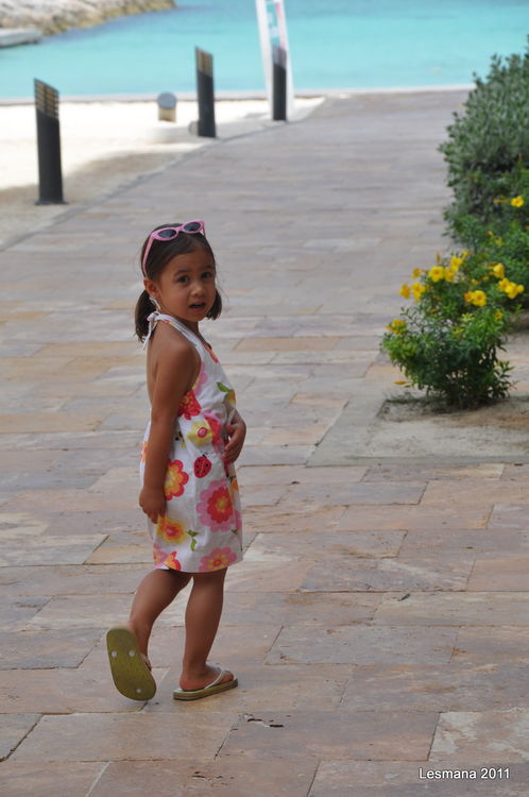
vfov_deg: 14.0
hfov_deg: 9.3
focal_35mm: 147
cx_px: 264
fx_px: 3249
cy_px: 398
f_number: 10
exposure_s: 1/400
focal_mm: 98
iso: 250
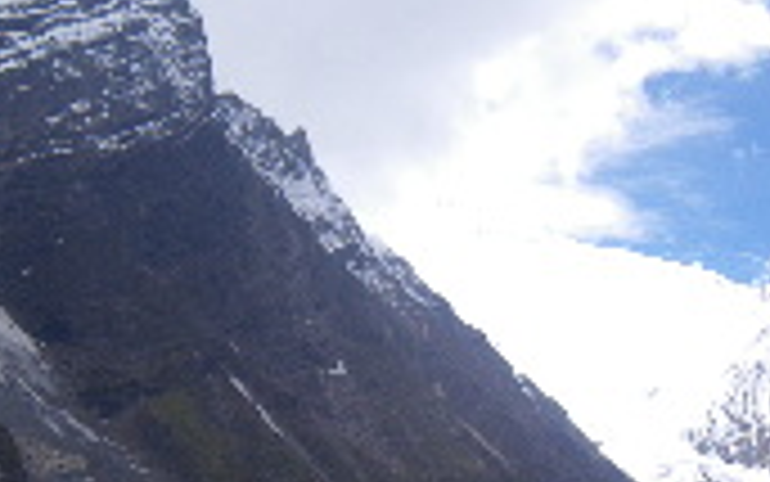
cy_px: 459
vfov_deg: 15.9
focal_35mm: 81
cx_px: 684
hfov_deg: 24.8
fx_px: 1700
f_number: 4.6
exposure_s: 1/250
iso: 50
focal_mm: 6.1
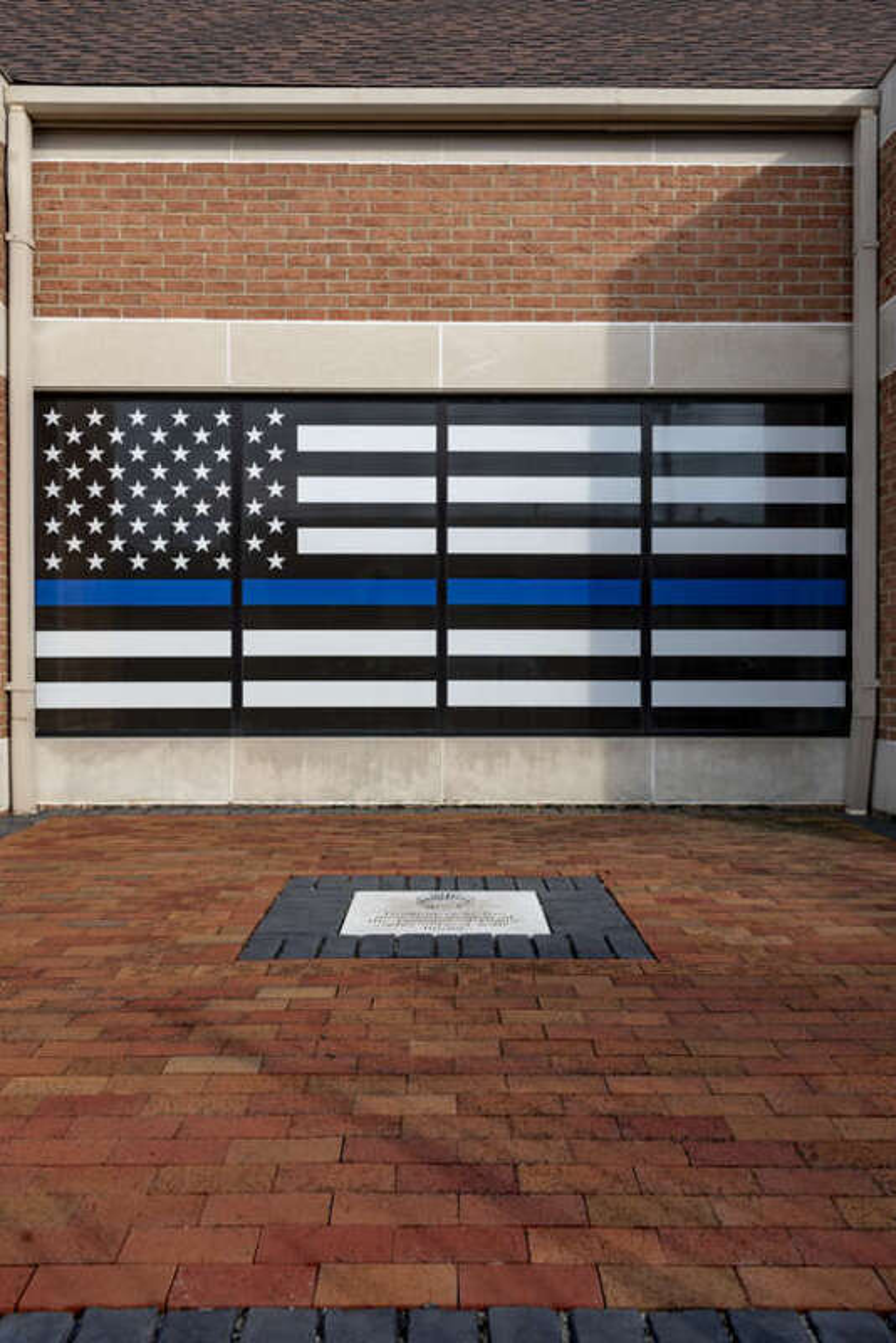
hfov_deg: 42.4
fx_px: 1156
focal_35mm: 31
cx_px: 448
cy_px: 672
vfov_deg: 60.3
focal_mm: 31
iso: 100
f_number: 7.1
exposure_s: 1/160
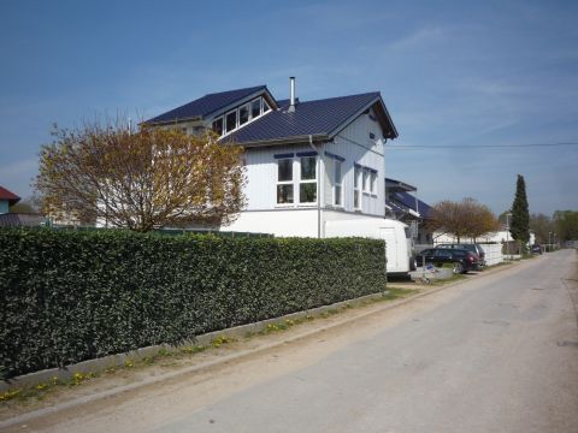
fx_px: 534
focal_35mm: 32
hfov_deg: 56.8
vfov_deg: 44.2
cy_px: 216
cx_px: 289
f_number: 5.6
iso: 100
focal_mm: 5.2
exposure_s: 1/640
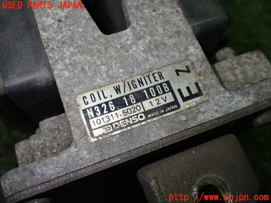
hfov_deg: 49.0
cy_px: 102
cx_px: 136
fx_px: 297
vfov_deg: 37.7
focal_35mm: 38
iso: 320
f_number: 2.7
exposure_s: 1/160
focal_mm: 6.83
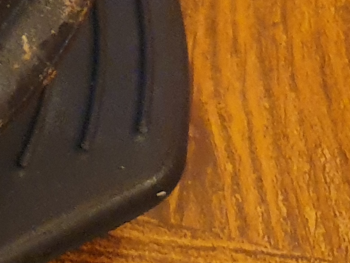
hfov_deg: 12.6
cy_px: -158
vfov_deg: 10.6
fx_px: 1355
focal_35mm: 134
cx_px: -393
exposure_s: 1/60
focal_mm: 4.3
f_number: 1.5
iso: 250
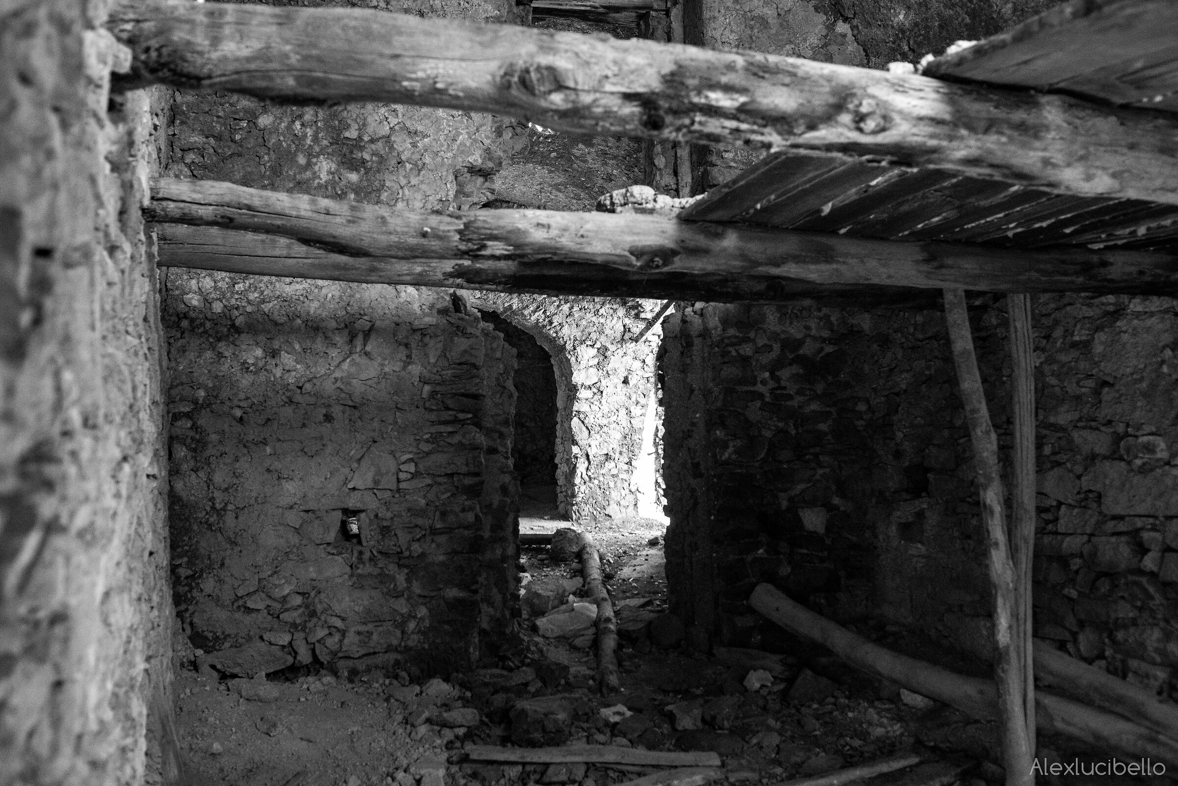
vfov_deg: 47.9
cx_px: 589
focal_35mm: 27
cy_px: 393
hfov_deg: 67.4
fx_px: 883
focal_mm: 18
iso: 1600
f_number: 2.8
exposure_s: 1/800
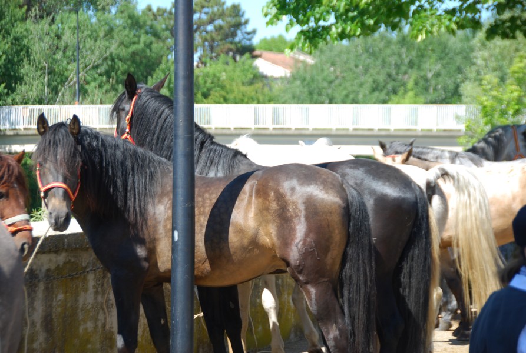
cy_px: 176
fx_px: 1977
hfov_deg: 15.2
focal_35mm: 135
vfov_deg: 10.2
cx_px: 263
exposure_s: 1/200
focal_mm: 90
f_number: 5.3
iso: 100
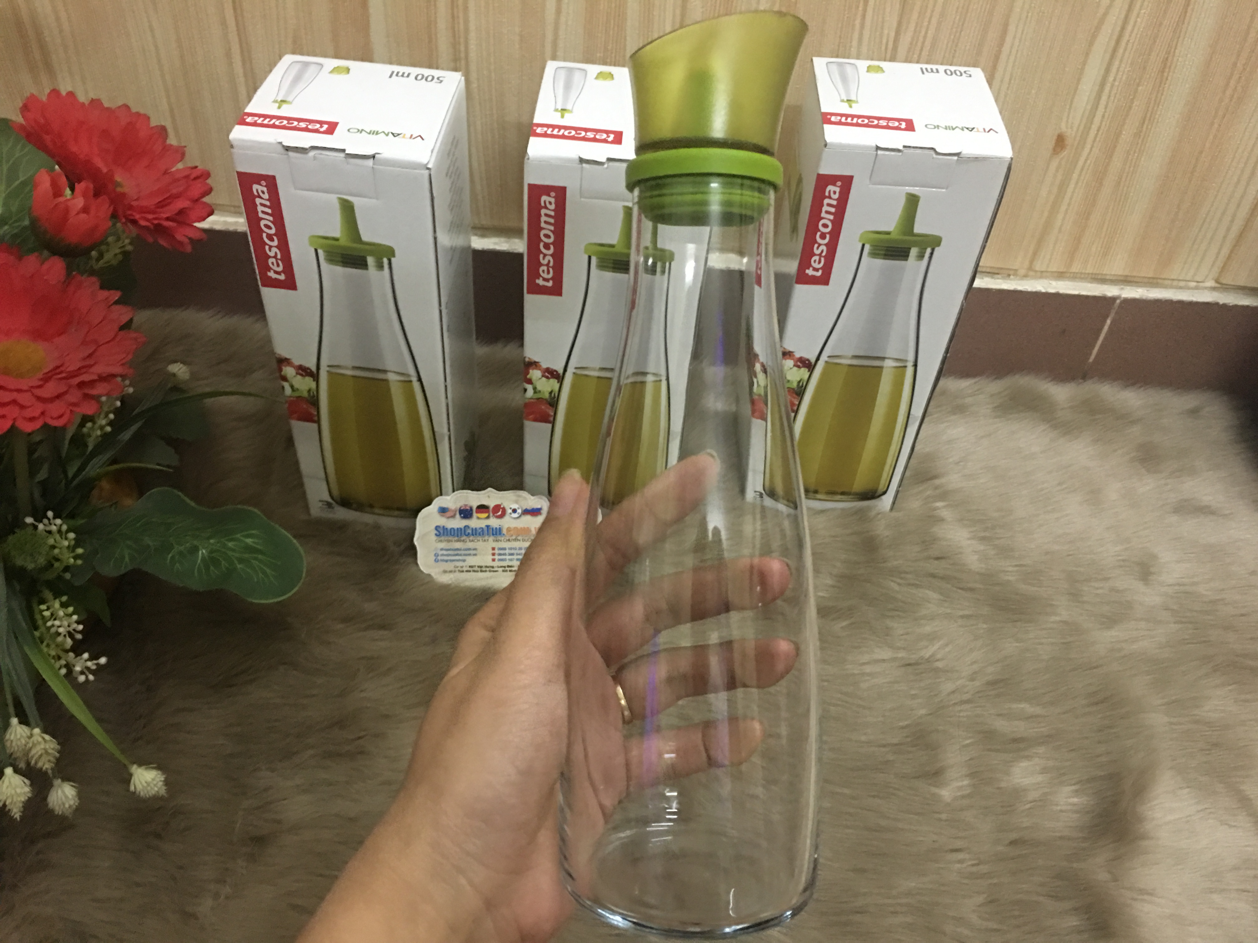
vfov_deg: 48.2
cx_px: 629
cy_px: 472
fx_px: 1054
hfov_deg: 61.7
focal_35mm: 29
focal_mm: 4.15
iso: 125
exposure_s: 1/8
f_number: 2.2
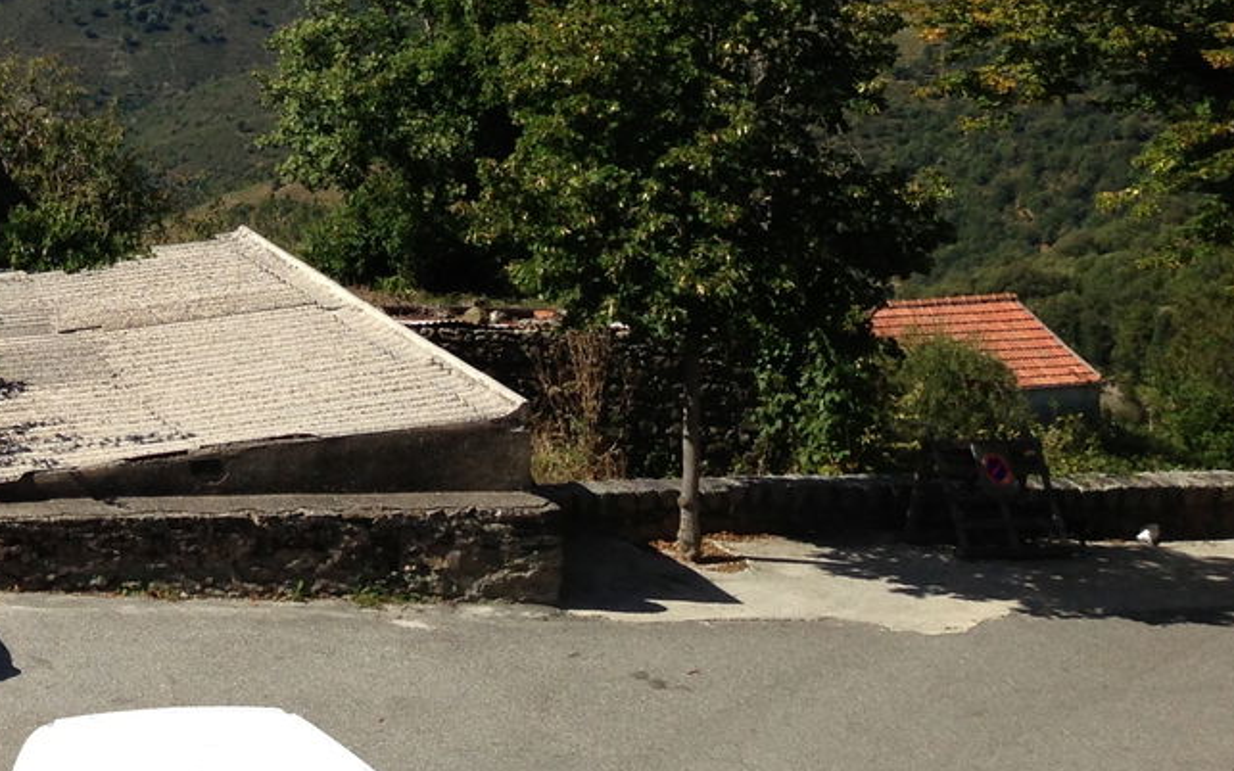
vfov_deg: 14.3
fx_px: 2926
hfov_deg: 21.9
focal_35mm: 87
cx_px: -273
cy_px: -284
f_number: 2.4
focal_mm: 4.13
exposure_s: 1/1748
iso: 50
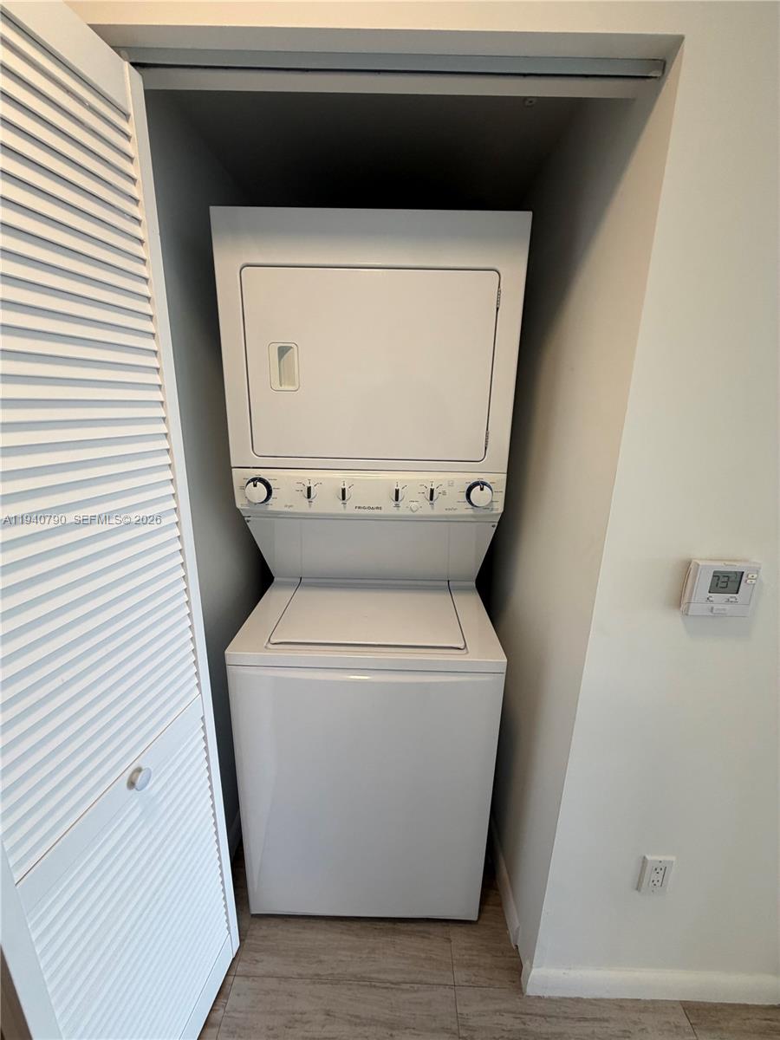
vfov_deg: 102.1
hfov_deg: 85.7
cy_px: 520
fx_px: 421
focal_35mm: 14
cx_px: 390
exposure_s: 1/120
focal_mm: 2.22
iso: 160
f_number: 2.2
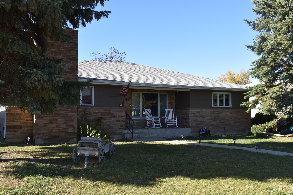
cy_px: 98
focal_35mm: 36
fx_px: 293
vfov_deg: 36.9
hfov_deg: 53.1
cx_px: 146
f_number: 7.1
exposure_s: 1/200
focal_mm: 24
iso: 100
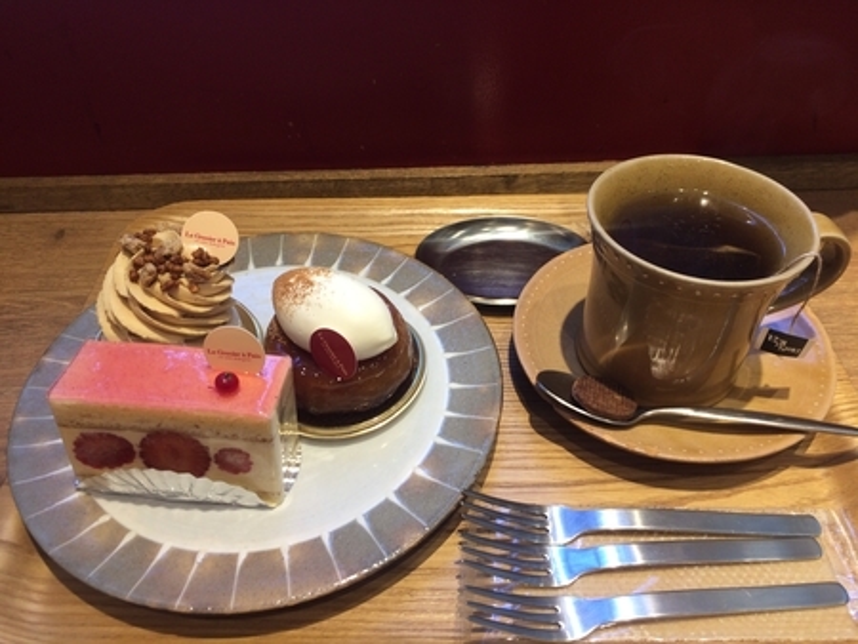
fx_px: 719
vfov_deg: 48.3
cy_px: 322
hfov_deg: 61.6
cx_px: 429
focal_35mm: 29
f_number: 2.2
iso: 50
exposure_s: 1/60
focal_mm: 4.15
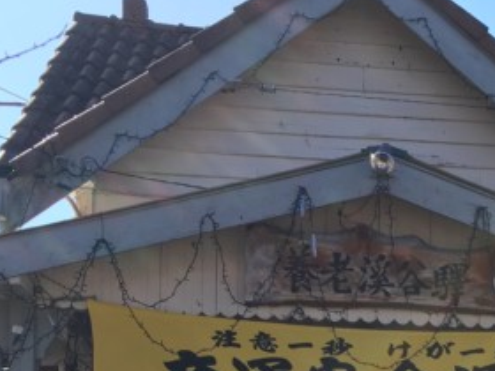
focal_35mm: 83
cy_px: 514
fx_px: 1187
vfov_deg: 16.6
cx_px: 559
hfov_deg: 22.1
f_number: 2.2
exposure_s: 1/651
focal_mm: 4.15
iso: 25
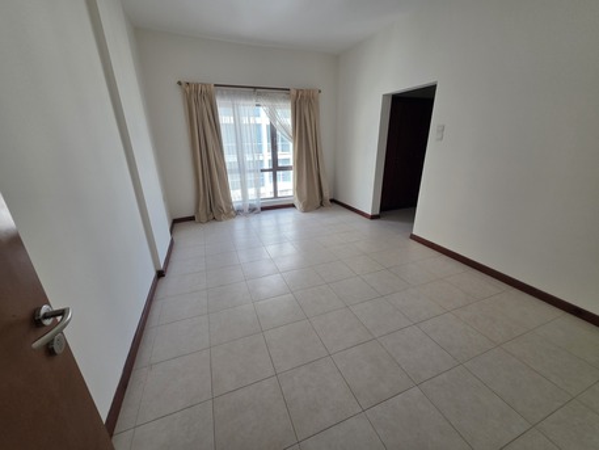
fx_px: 225
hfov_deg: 106.2
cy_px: 225
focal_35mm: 13
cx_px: 300
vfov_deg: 89.9
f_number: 1.9
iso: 100
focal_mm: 2.2
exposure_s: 1/100
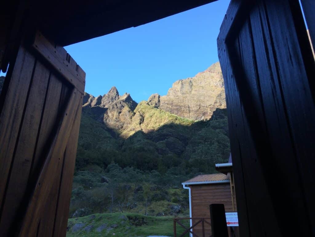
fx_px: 264
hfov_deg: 61.7
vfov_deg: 48.2
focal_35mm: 29
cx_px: 158
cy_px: 118
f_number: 2.2
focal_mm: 4.15
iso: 32
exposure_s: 1/351
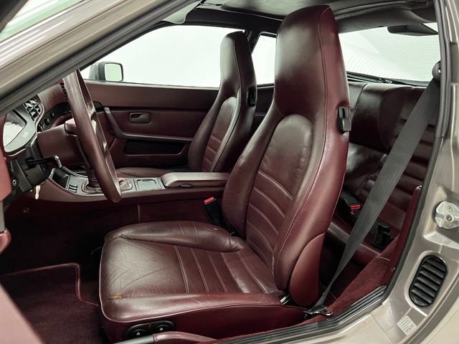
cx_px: 230
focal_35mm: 26
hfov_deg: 67.3
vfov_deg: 53.1
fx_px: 345
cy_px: 172
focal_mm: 5.7
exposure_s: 1/30
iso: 640
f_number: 1.5
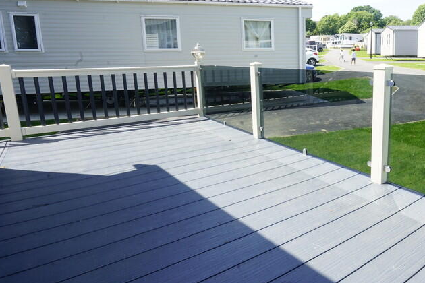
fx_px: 307
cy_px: 112
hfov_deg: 65.2
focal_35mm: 26
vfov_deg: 49.2
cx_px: 318
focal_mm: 16
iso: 500
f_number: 18
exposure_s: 1/60
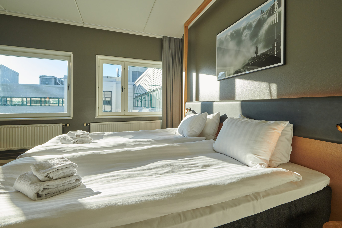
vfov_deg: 73.7
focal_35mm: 16
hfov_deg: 96.7
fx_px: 152
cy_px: 114
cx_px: 171
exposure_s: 1/250
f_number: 8
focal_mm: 16
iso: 400
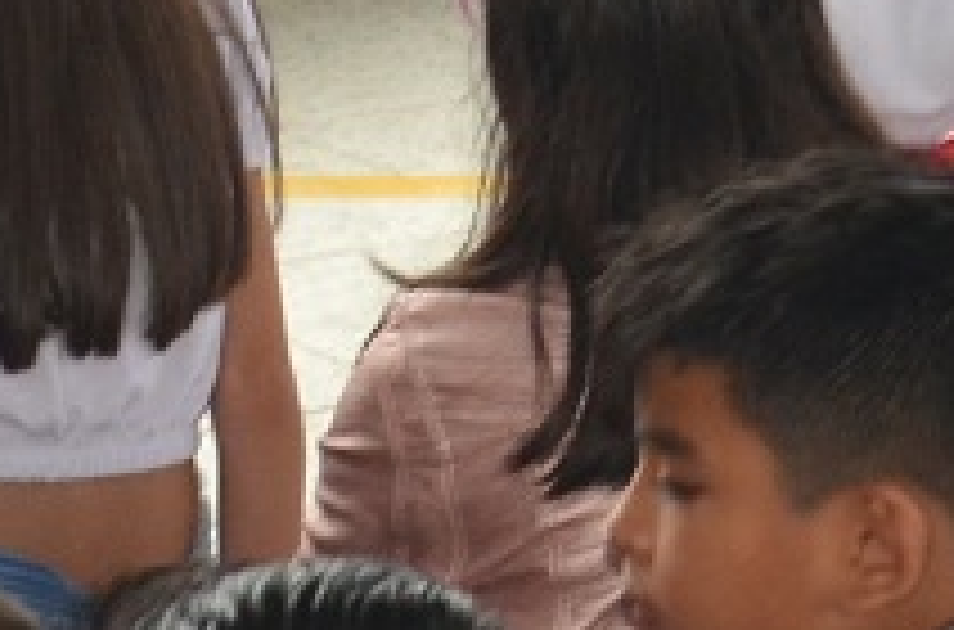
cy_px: -1498
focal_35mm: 293
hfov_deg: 7.0
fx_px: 7741
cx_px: -304
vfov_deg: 4.4
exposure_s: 1/10
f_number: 4.5
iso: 500
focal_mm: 28
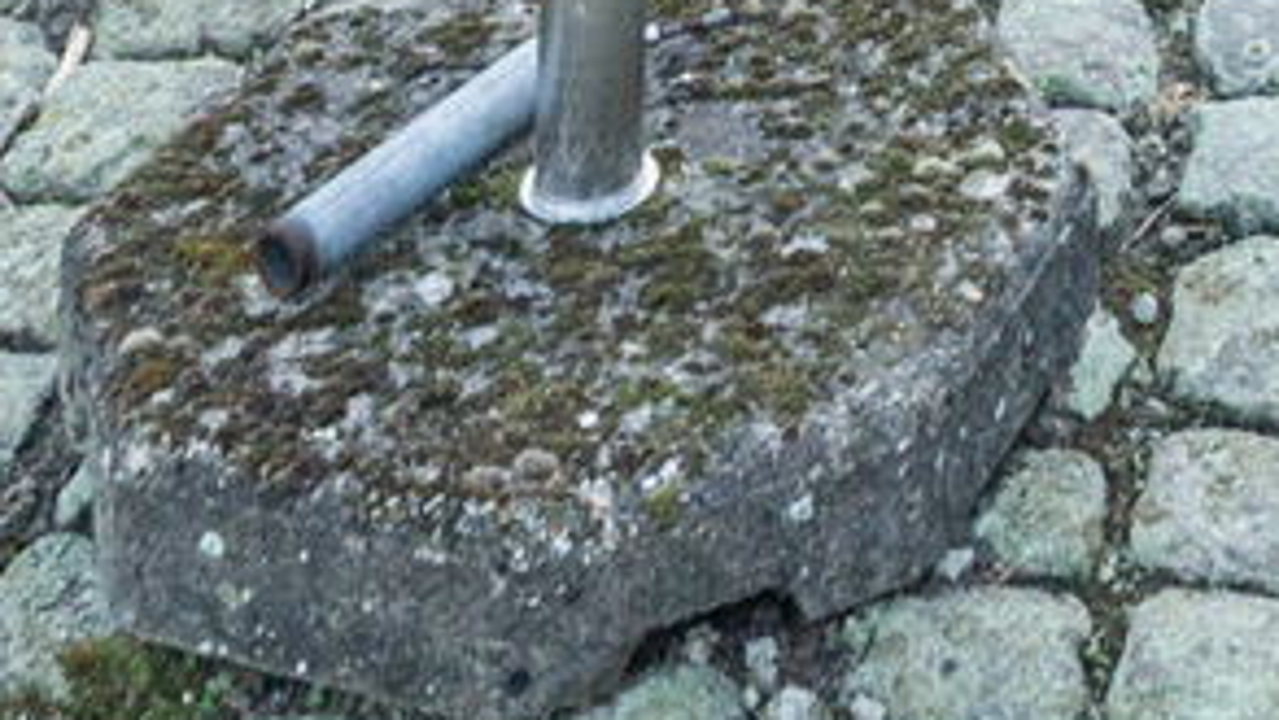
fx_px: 3664
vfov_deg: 7.6
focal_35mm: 108
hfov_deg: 18.7
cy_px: -2191
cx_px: 1563
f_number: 9
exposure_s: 1/125
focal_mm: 14
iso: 250
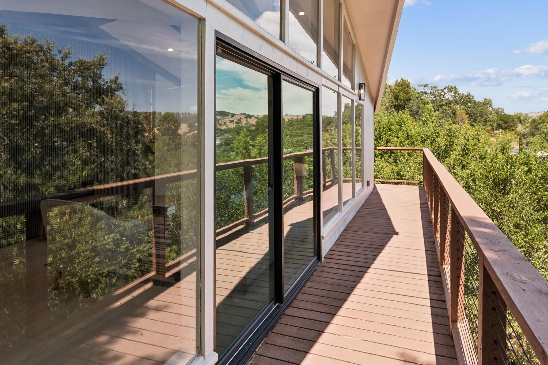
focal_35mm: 24
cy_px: 145
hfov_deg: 73.7
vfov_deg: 52.7
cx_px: 273
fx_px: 365
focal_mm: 16
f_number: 5.6
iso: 100
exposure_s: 1/160
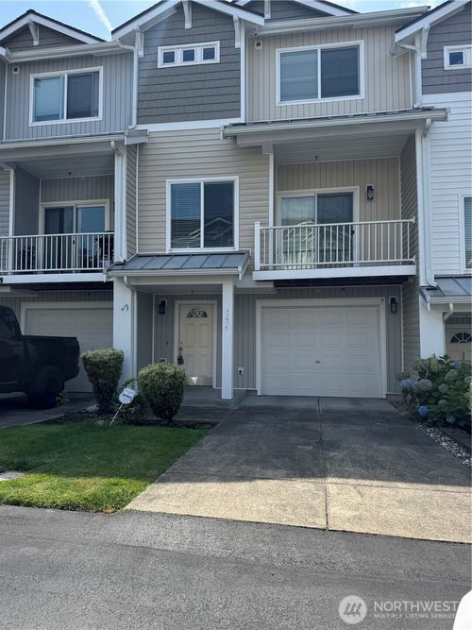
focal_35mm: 24
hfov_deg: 56.8
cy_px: 315
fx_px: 436
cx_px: 236
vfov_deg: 71.6
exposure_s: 1/3096
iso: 80
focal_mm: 6.76
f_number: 1.78
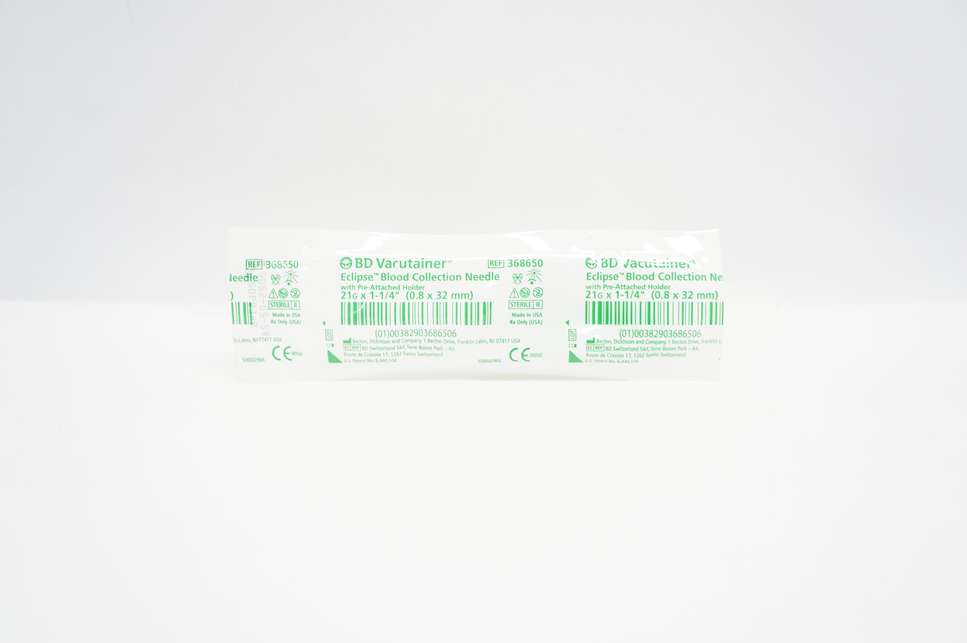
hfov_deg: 67.4
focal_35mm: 27
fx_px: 724
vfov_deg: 47.8
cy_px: 322
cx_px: 484
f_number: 6.3
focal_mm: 18
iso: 800
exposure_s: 1/60
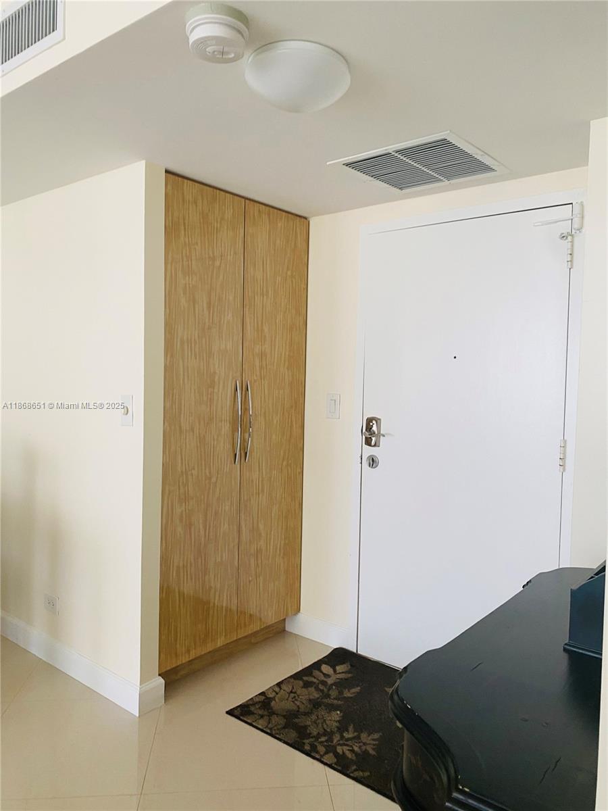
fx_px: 609
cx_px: 304
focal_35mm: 26
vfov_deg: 67.3
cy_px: 406
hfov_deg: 53.1
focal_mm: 4.25
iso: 125
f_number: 1.8
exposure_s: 1/60
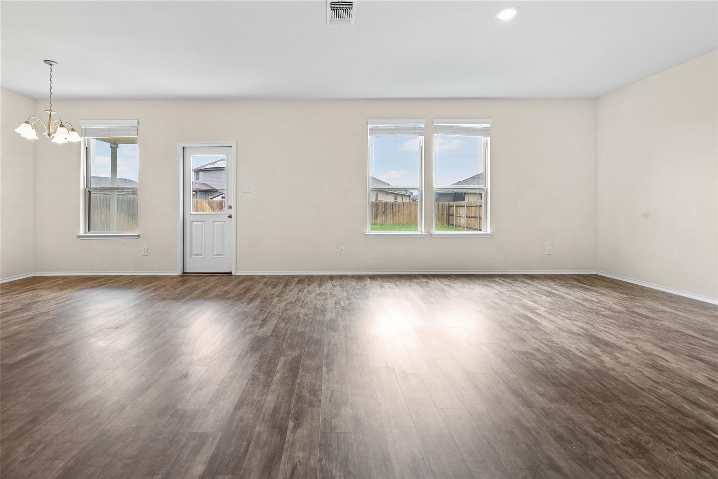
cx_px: 359
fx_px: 319
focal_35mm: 16
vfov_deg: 73.7
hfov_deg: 96.7
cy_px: 240
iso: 320
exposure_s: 1/3
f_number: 8
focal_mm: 16
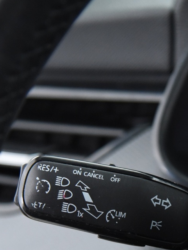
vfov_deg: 11.6
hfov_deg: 8.7
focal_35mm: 170
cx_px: 112
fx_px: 1231
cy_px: 193
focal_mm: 70
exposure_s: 1/25
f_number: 4
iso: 4000
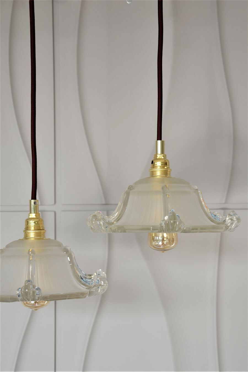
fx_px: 697
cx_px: 124
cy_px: 186
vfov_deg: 29.9
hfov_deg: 20.2
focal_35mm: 68
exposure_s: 1/125
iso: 250
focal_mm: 45
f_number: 5.6
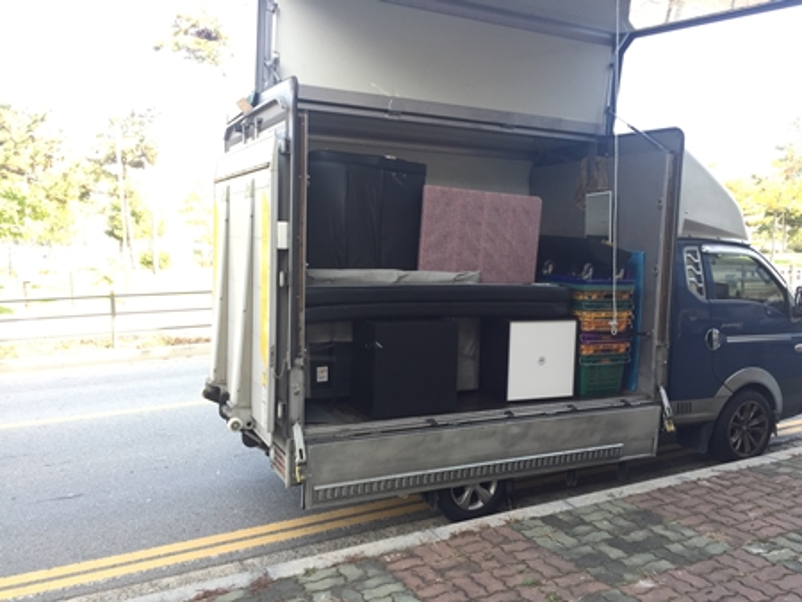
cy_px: 301
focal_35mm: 29
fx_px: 672
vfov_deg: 48.3
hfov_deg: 61.6
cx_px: 401
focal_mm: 4.15
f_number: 2.2
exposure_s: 1/120
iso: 32
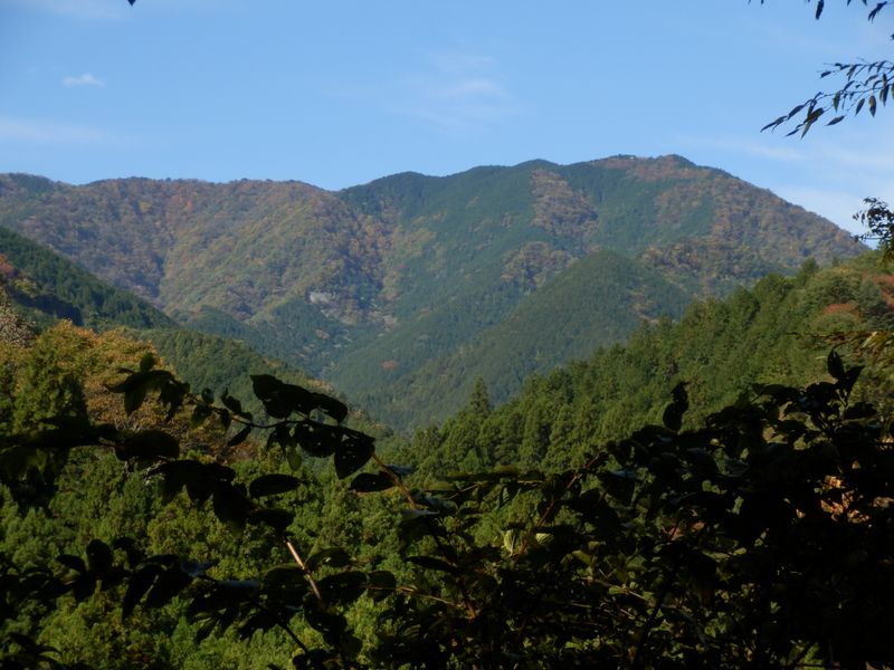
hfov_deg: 17.7
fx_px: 2867
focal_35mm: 111
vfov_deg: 13.3
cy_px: 335
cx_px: 447
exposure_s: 1/320
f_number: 5.5
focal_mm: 19.6
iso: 80
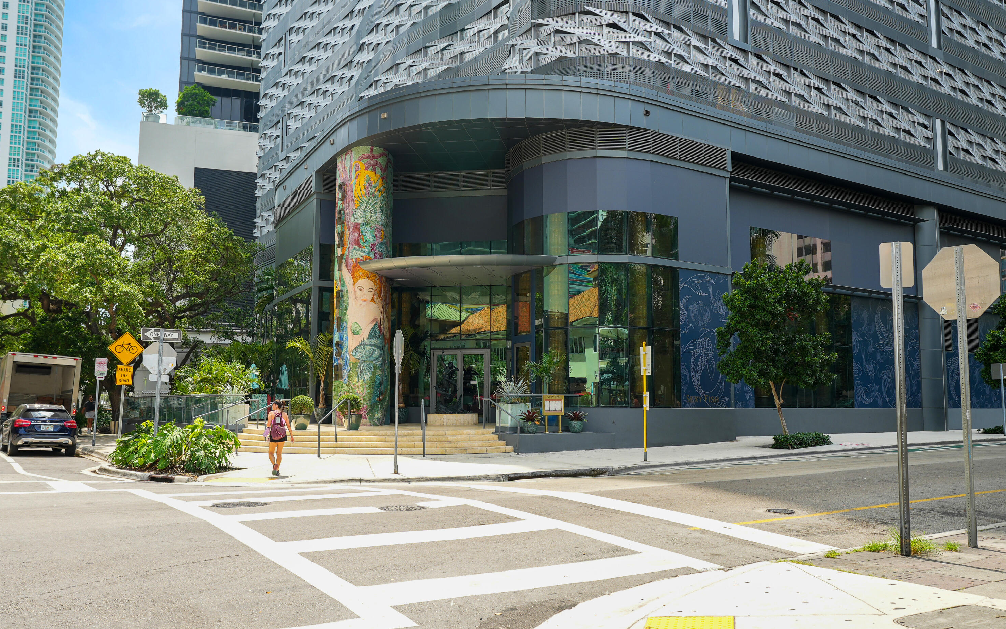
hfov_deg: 61.2
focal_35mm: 31
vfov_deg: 40.6
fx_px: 850
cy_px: 325
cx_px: 509
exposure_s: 1/100
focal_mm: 20
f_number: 5
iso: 100
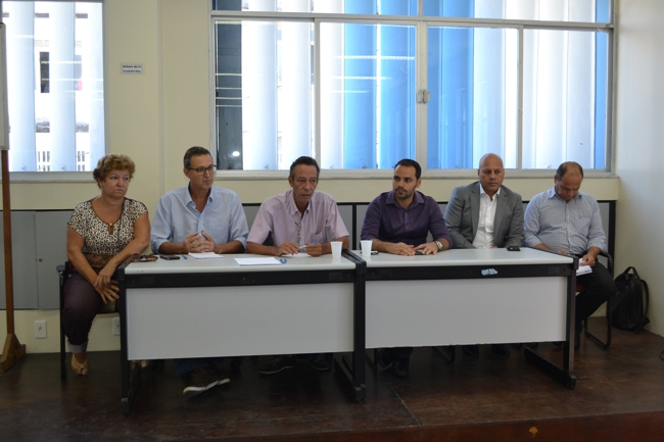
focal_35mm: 36
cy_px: 221
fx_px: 664
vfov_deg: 36.9
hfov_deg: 53.1
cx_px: 332
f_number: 5
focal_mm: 24
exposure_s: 1/100
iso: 400
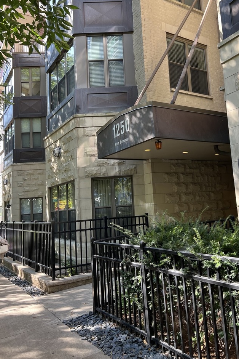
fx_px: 309
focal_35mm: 31
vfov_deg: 60.2
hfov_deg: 41.9
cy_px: 163
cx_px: 153
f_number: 1.5
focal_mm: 5.7
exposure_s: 1/227
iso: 40
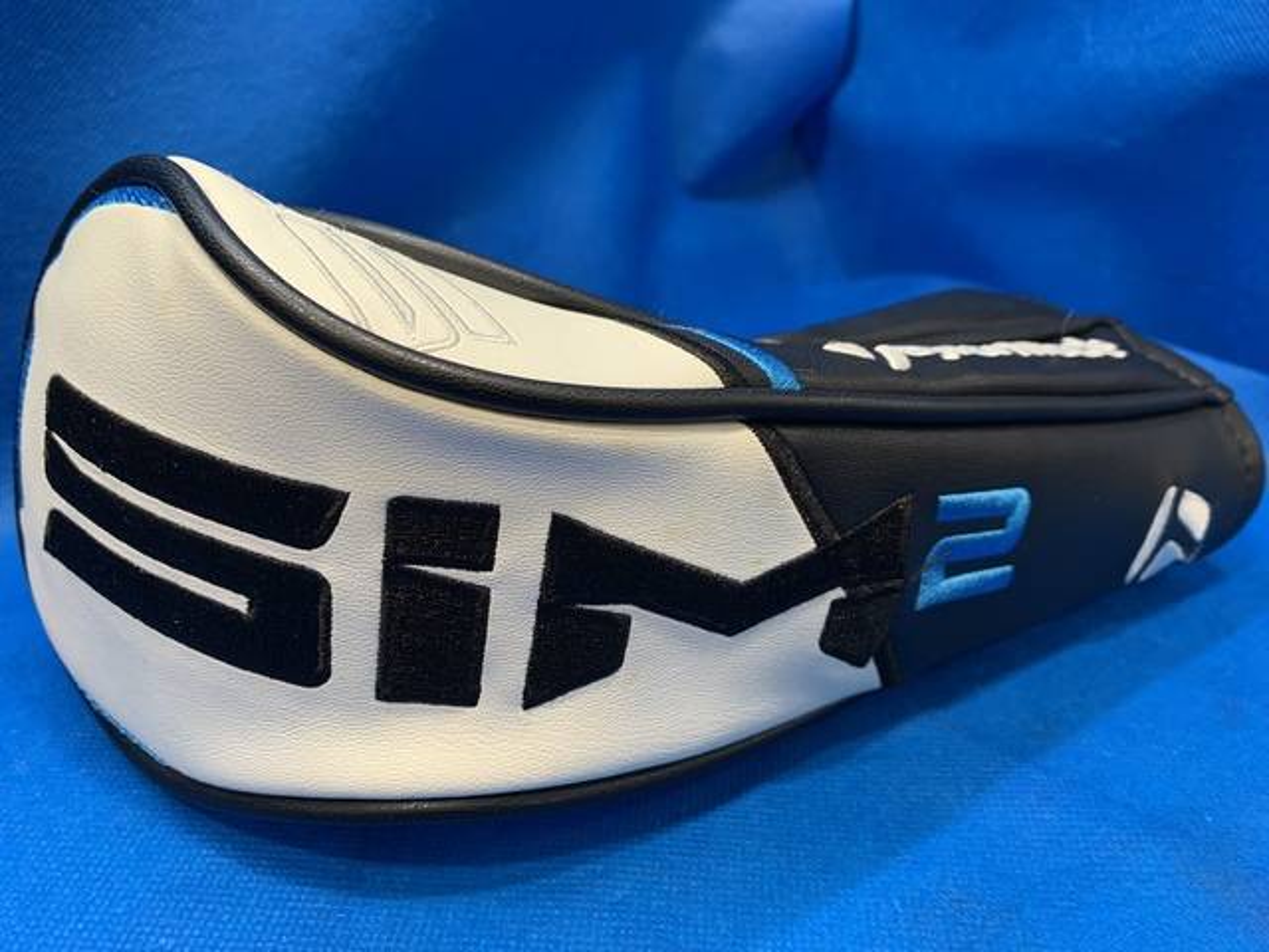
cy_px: 476
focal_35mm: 26
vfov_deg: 53.1
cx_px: 634
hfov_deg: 67.3
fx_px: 953
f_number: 1.8
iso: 100
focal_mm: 4.25
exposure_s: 1/60
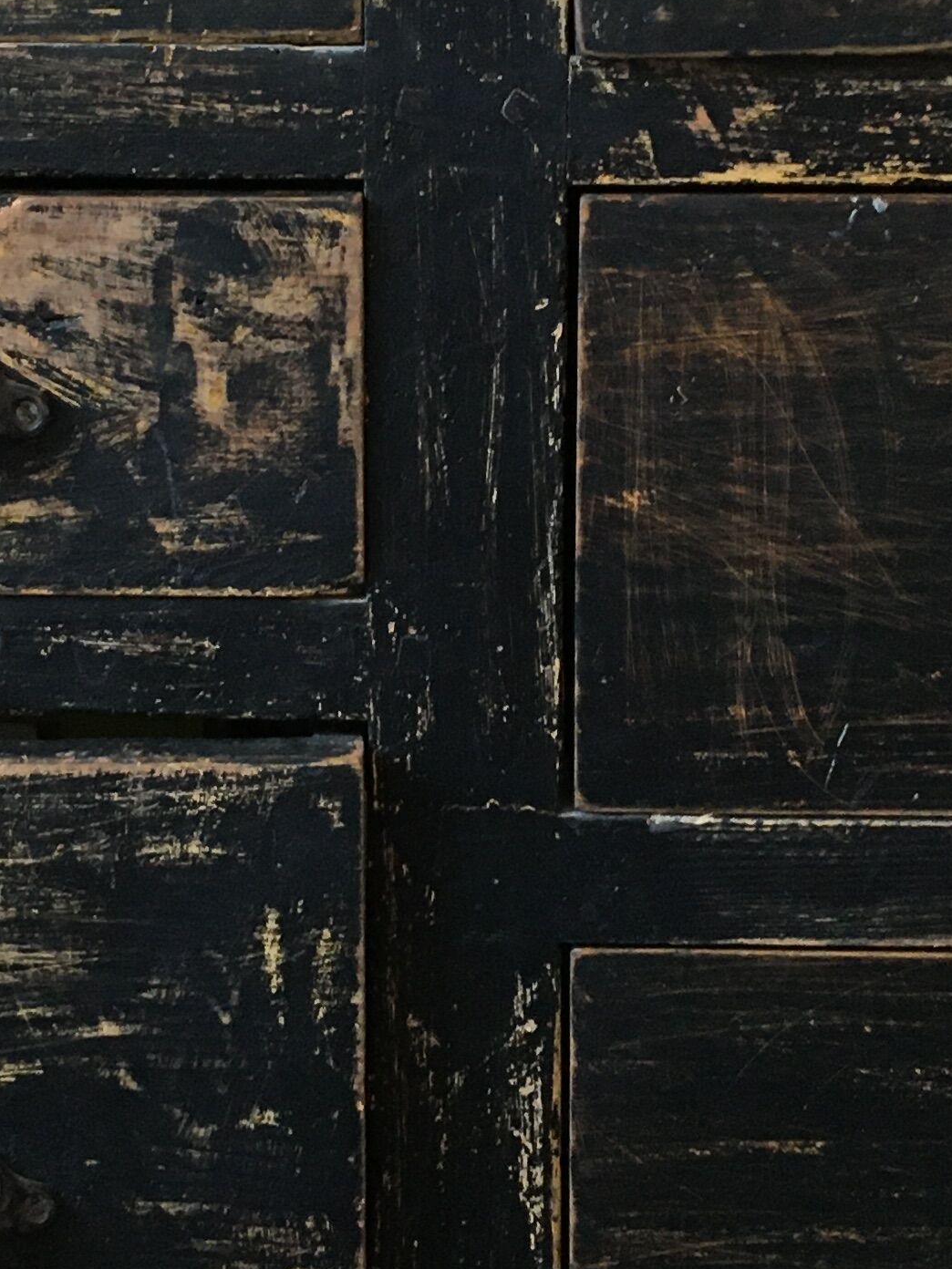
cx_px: 386
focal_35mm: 84
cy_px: 382
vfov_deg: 23.1
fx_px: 3080
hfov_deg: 17.6
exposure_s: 1/33
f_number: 2.2
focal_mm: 4.15
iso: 160
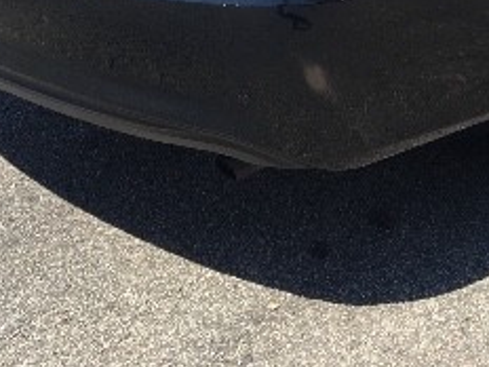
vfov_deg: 17.2
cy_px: -127
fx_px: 1130
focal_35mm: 80
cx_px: 506
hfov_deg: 23.3
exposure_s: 1/894
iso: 25
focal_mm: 4.15
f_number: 2.2
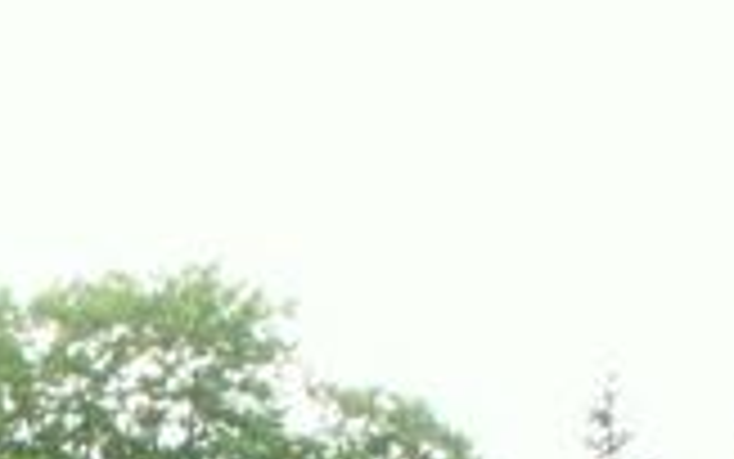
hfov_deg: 13.5
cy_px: 1026
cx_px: -347
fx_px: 2922
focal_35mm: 146
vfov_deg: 8.4
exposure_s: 1/25
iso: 50
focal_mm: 5.86
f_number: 7.1
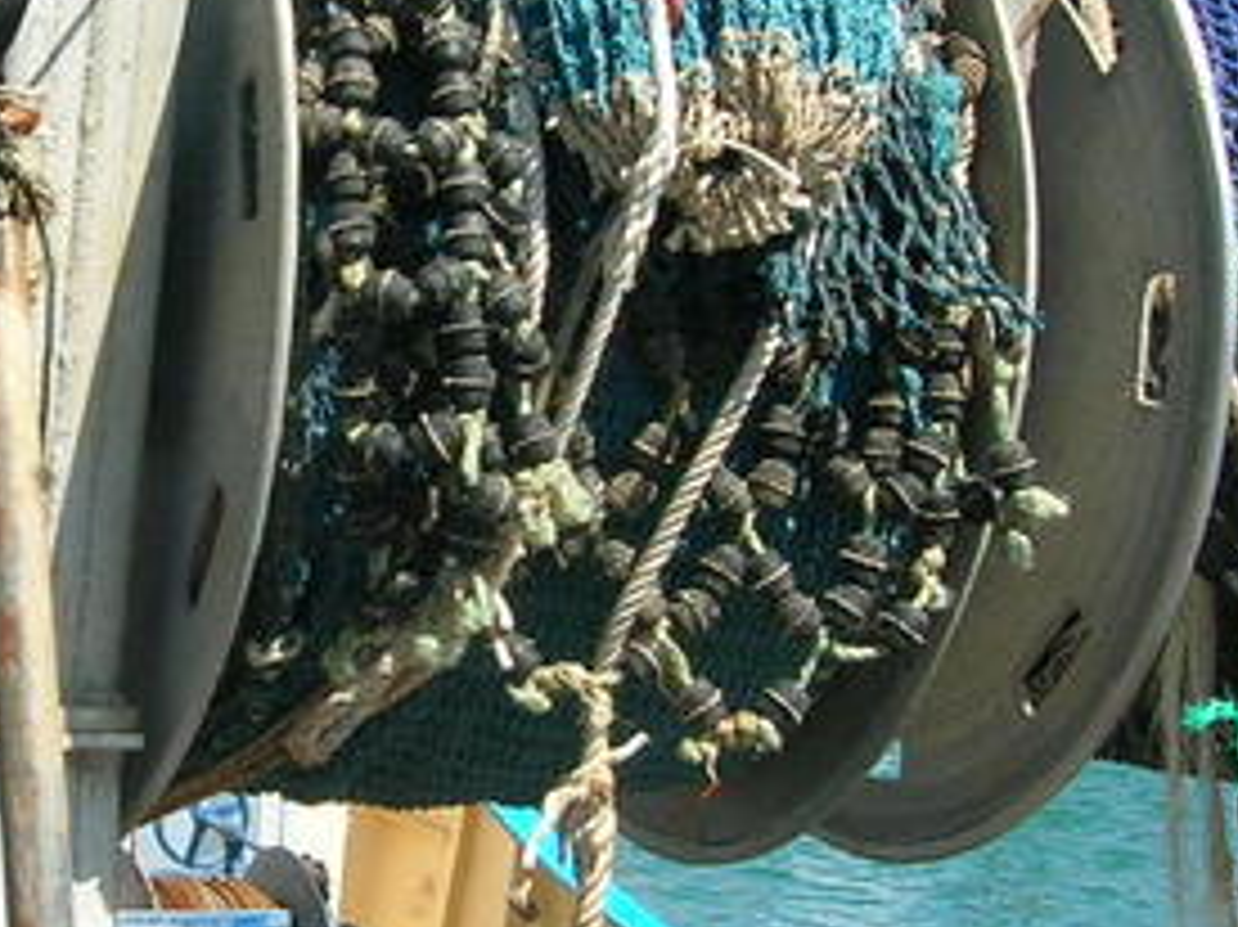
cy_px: 459
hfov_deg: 20.6
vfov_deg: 15.7
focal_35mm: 94
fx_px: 3360
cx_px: 198
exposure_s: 1/300
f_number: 4.9
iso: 50
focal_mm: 5.7
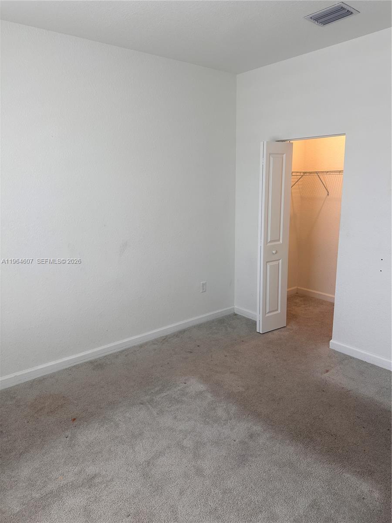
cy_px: 262
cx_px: 196
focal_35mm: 24
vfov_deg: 71.6
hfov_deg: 56.8
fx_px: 362
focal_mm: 6.86
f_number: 1.78
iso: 80
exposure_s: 1/120
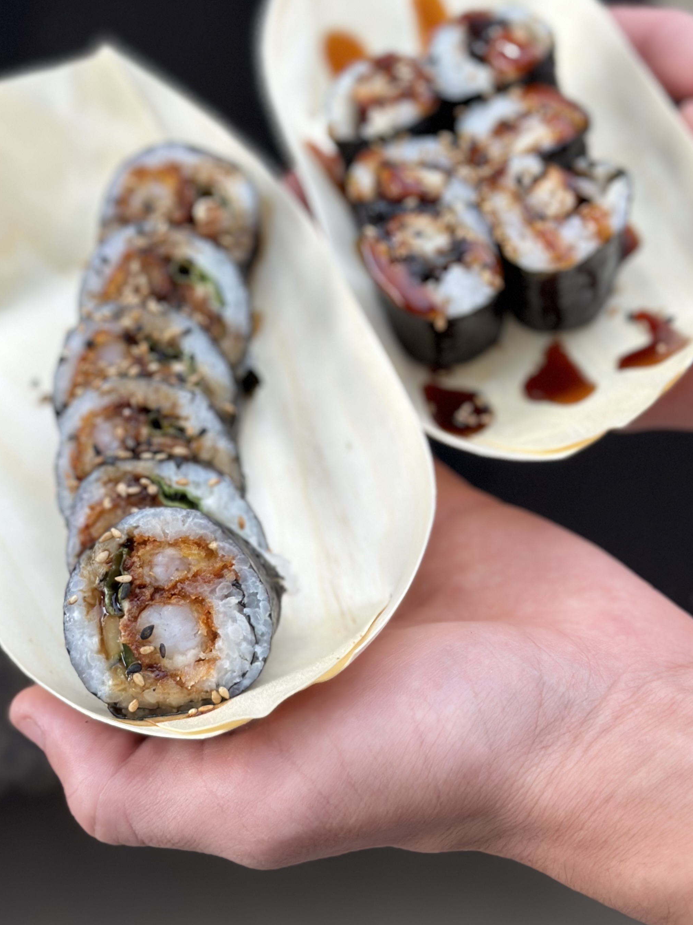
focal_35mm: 72
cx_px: 263
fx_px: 1922
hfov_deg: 20.4
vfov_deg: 27.0
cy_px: 366
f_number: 1.78
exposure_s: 1/368
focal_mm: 6.86
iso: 80
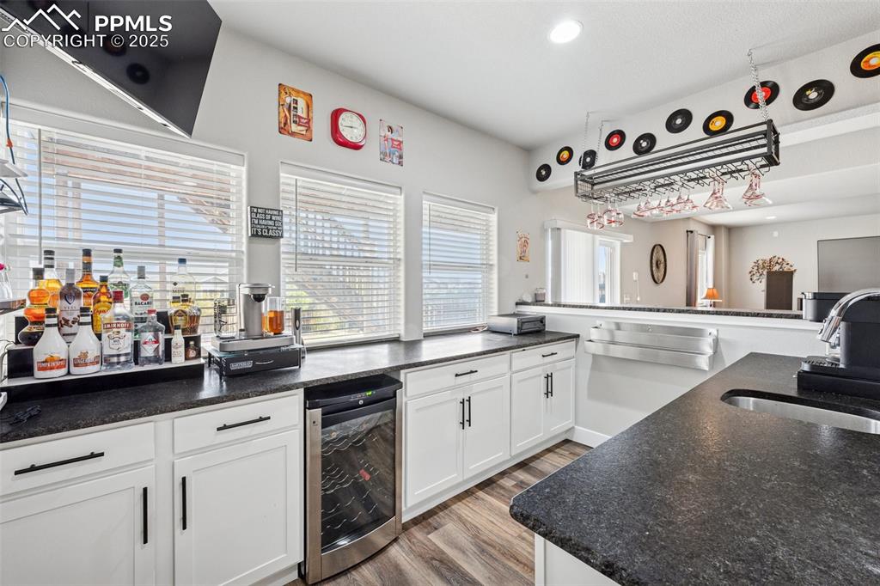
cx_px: 440
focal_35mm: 15
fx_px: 367
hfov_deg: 100.4
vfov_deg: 77.3
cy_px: 293
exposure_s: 1/13
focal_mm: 15
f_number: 11
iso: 800
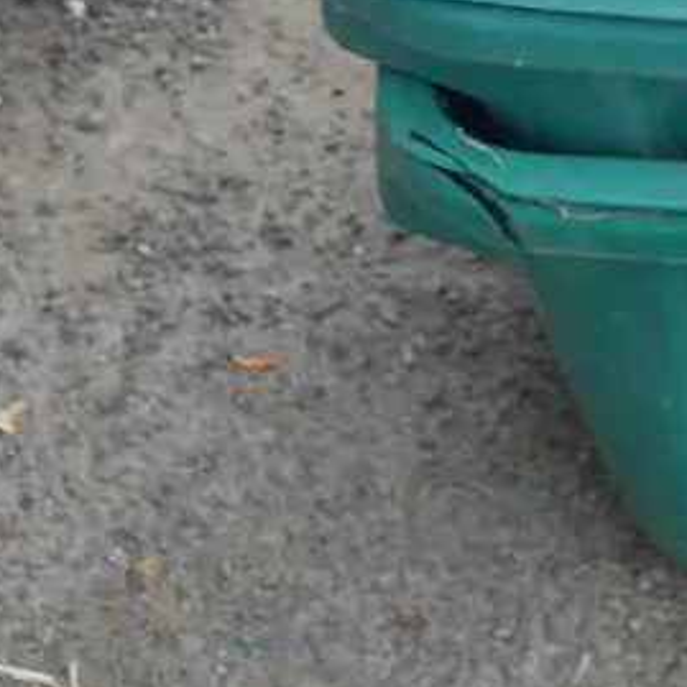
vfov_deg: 11.0
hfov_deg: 10.6
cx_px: 1208
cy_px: -259
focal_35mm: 155
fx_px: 3480
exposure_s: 1/125
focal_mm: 23
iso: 200
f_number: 5.6
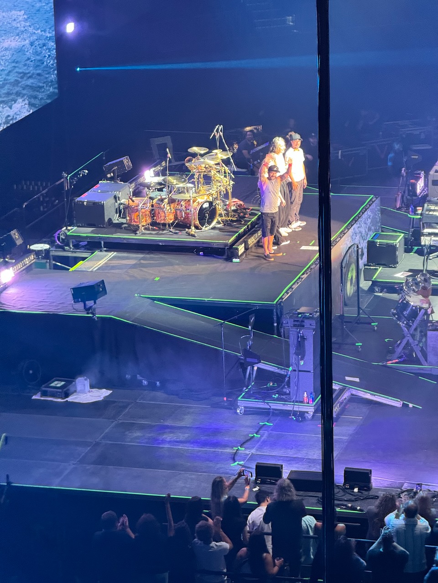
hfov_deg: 12.3
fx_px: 2024
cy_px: 292
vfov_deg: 16.4
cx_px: 219
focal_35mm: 120
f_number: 2.8
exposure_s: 1/38
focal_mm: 15.66
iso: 800
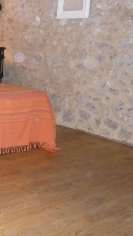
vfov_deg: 41.2
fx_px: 313
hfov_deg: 21.9
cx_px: -32
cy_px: 101
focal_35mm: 50
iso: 500
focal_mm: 4.6
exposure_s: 1/30
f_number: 2.8
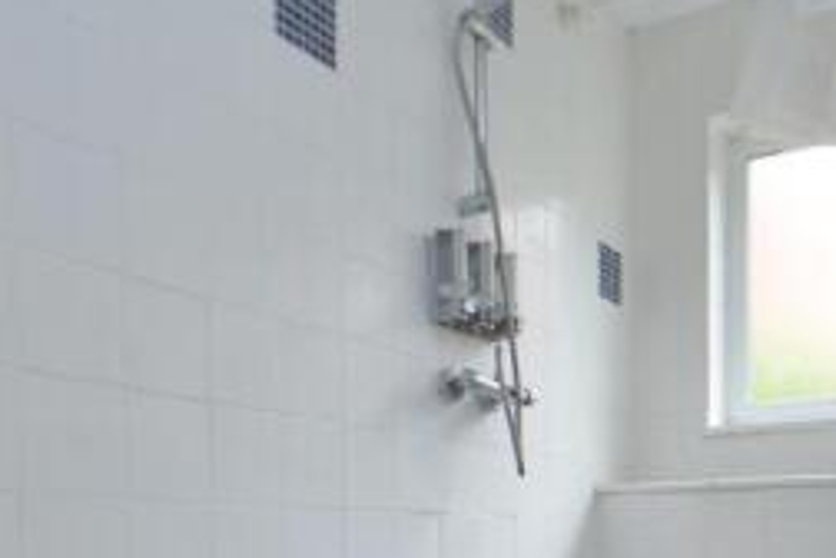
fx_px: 906
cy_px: 603
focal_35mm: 39
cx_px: 594
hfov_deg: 48.2
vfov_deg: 30.8
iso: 400
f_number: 4
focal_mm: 10
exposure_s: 1/60
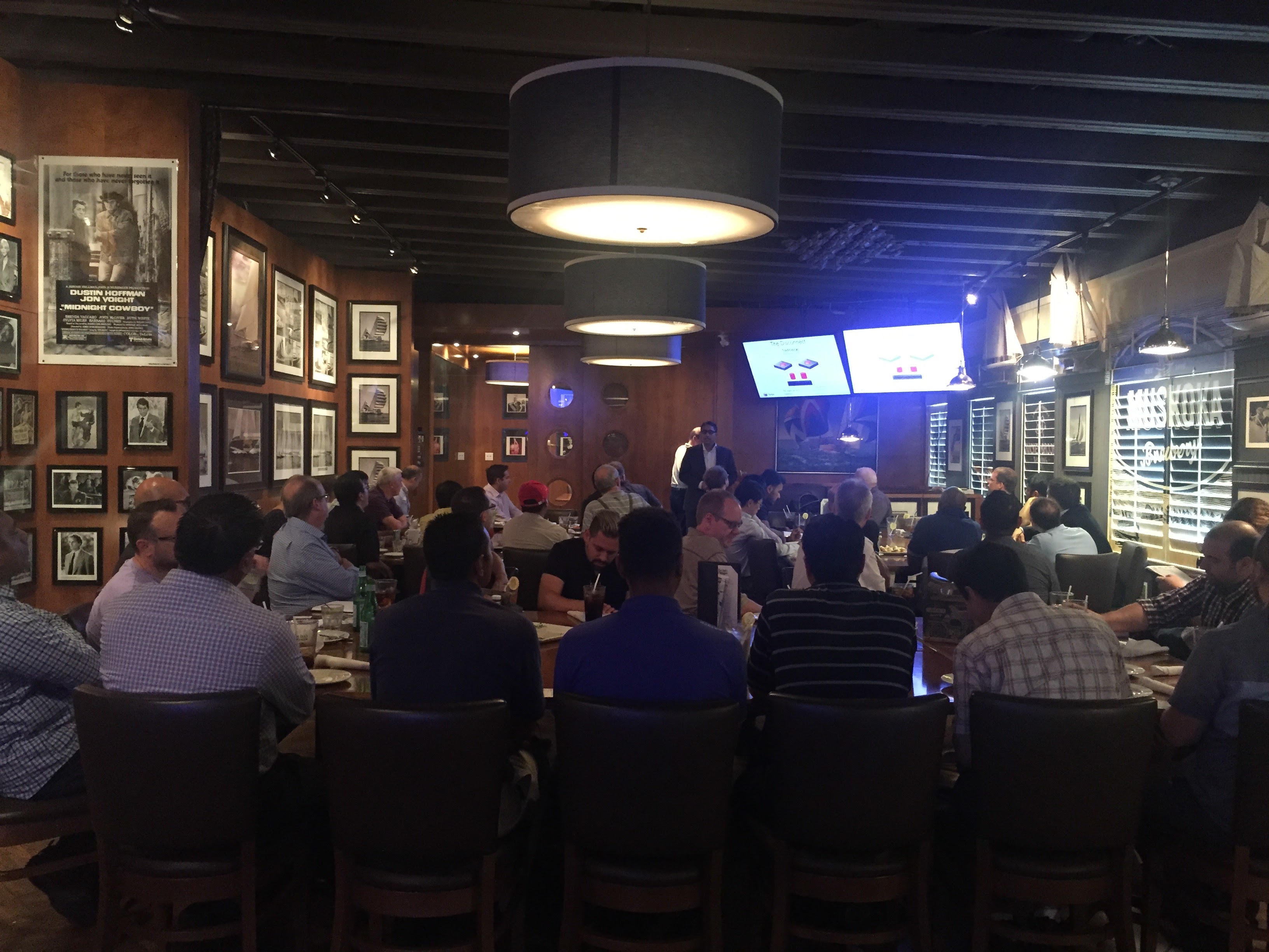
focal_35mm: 29
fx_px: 1063
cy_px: 476
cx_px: 634
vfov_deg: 48.2
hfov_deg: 61.7
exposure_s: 1/15
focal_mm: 4.15
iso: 320
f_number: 2.2
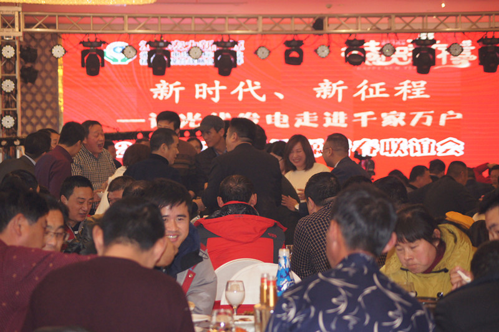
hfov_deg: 18.2
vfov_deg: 12.2
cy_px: 166
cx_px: 250
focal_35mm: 112
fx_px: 1558
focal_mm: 75
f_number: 4
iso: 320
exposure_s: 1/125
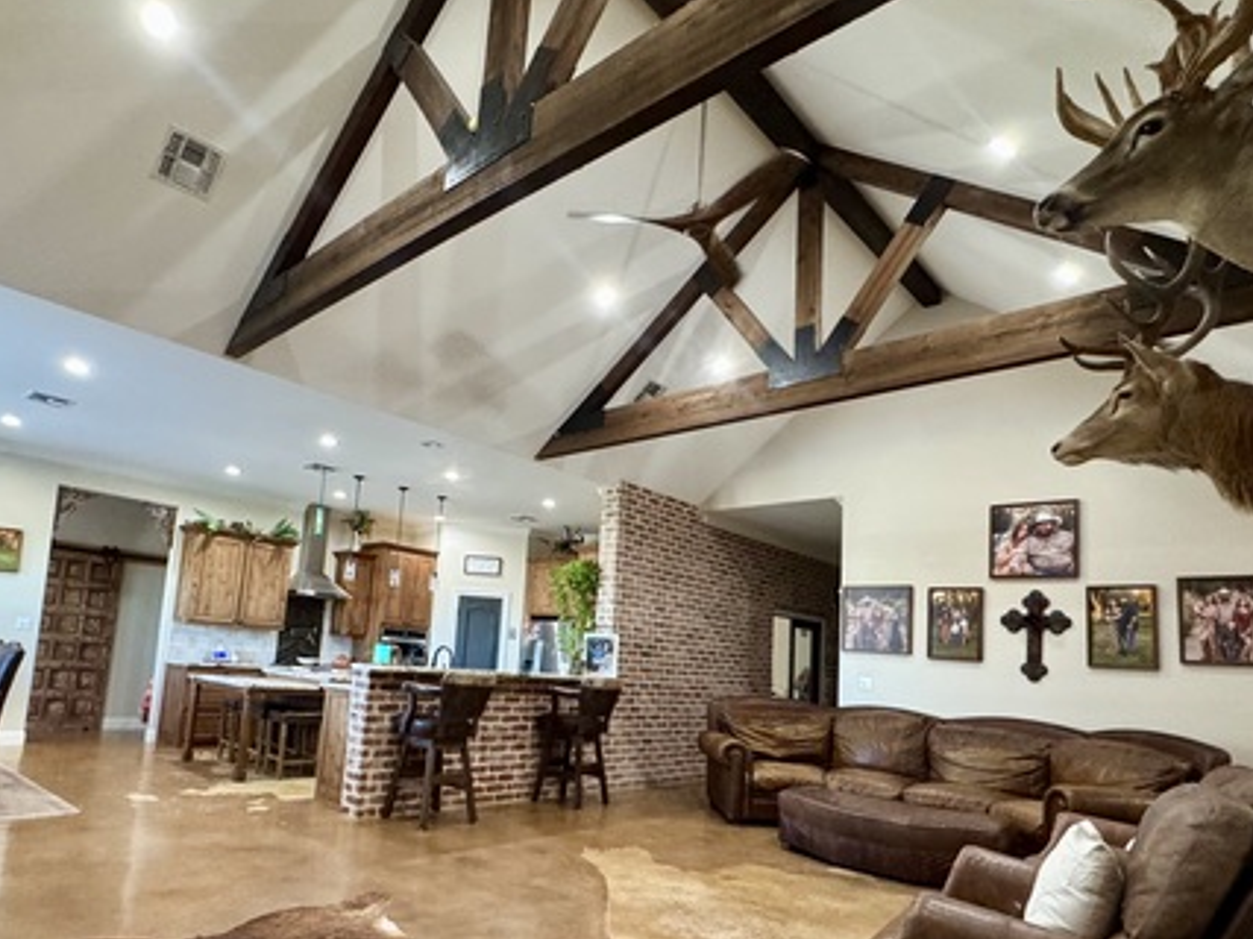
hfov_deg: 78.7
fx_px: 760
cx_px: 558
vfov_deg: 62.8
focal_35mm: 21
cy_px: 569
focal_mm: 2.22
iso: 500
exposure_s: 1/60
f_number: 2.2
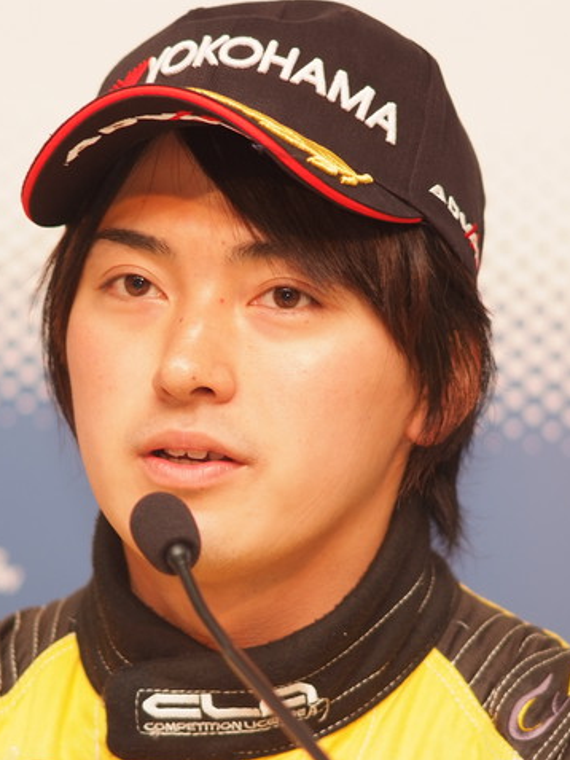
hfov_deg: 3.8
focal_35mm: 392
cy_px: 381
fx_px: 8603
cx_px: 220
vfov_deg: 5.1
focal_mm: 180
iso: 400
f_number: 2.8
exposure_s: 1/125
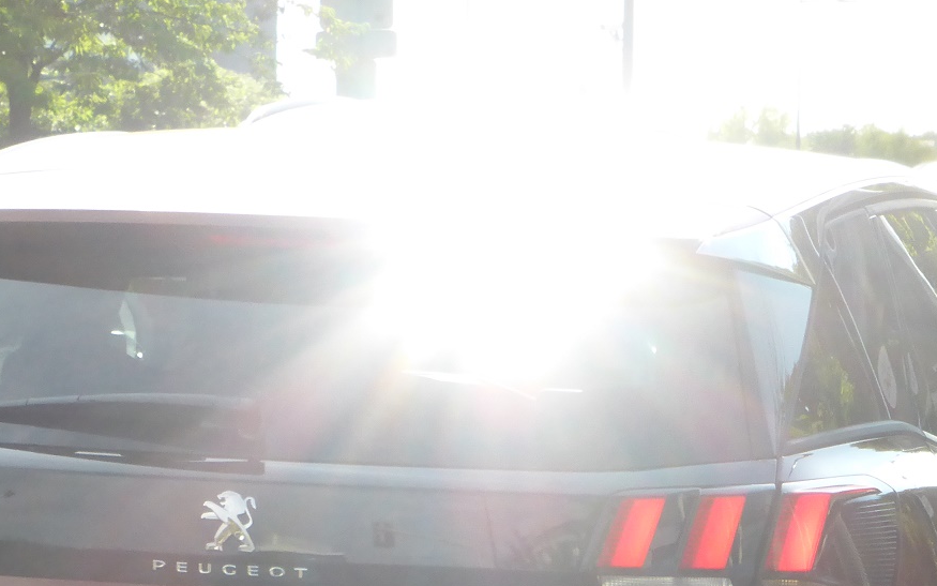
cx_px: 497
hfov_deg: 7.7
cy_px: 614
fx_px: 6972
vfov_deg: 4.8
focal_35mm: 273
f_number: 5.3
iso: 320
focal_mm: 20.6
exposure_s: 1/500
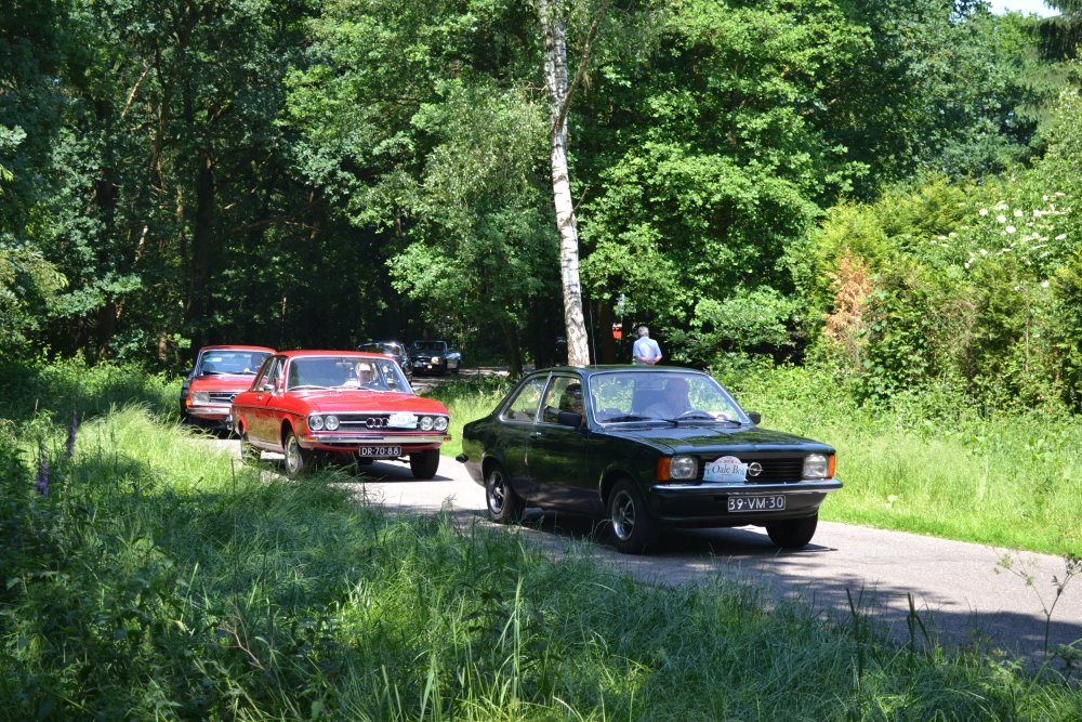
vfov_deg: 20.6
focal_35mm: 66
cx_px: 541
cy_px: 361
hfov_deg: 30.5
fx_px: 1984
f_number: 5.6
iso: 125
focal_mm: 44
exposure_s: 1/125
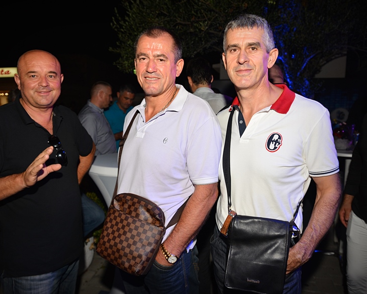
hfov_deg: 62.1
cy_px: 146
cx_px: 169
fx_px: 304
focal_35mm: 28
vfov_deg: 51.5
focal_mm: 24
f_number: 4
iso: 640
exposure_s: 1/200
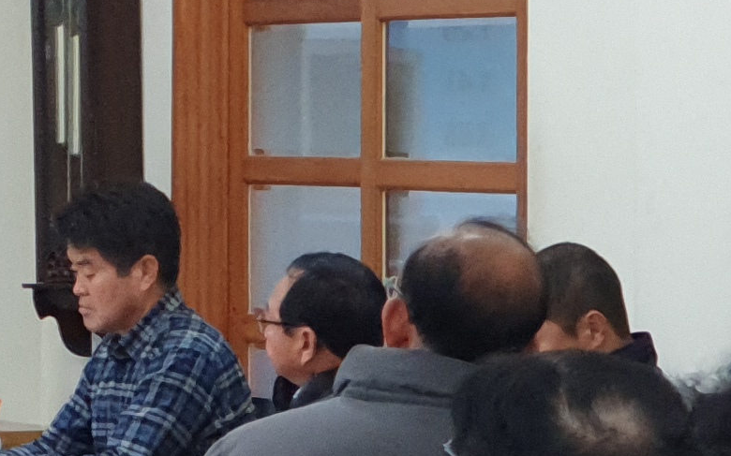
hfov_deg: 7.3
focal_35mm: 285
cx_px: -310
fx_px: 5676
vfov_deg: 4.6
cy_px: -5
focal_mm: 6
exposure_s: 1/30
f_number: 2.4
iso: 125
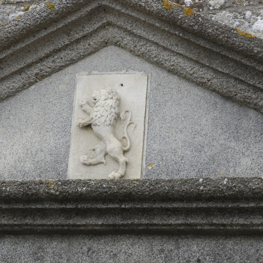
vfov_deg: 11.2
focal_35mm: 156
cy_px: 111
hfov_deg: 11.2
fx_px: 1341
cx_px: 102
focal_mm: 70
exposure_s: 1/180
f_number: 7.1
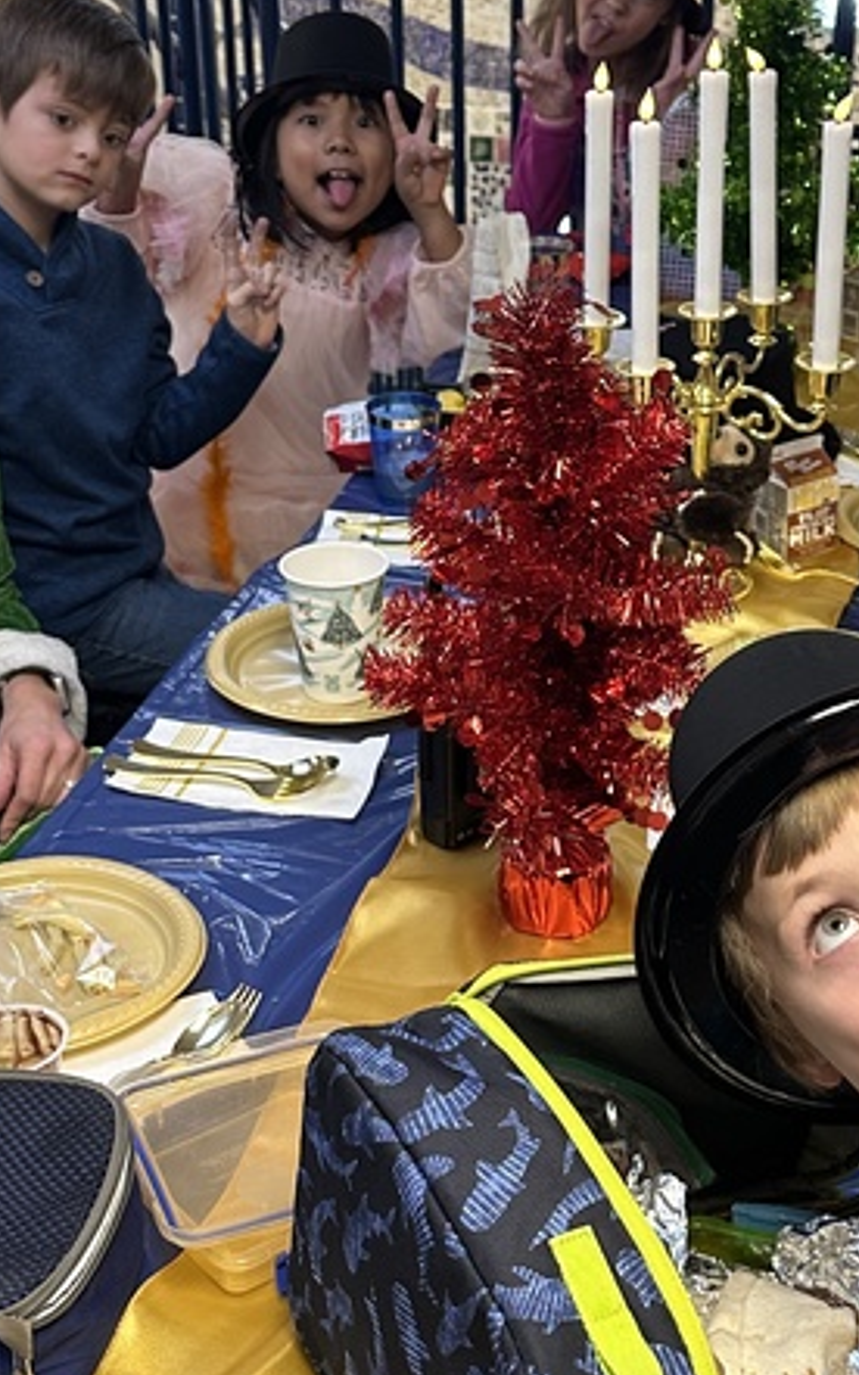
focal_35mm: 59
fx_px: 2211
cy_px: 622
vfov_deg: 34.5
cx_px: 489
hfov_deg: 22.0
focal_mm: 6.86
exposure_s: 1/89
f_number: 1.78
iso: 250
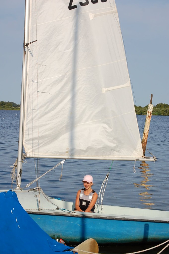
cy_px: 127
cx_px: 84
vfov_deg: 21.9
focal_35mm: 93
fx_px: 657
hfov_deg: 14.7
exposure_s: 1/1250
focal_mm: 62
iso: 400
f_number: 9
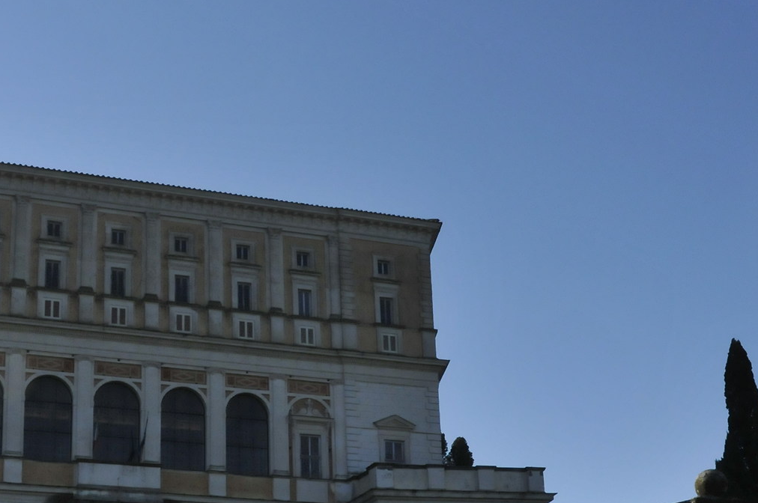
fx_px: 1346
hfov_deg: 31.4
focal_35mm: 64
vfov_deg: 20.9
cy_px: 409
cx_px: 333
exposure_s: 1/640
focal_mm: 18
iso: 800
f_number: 13
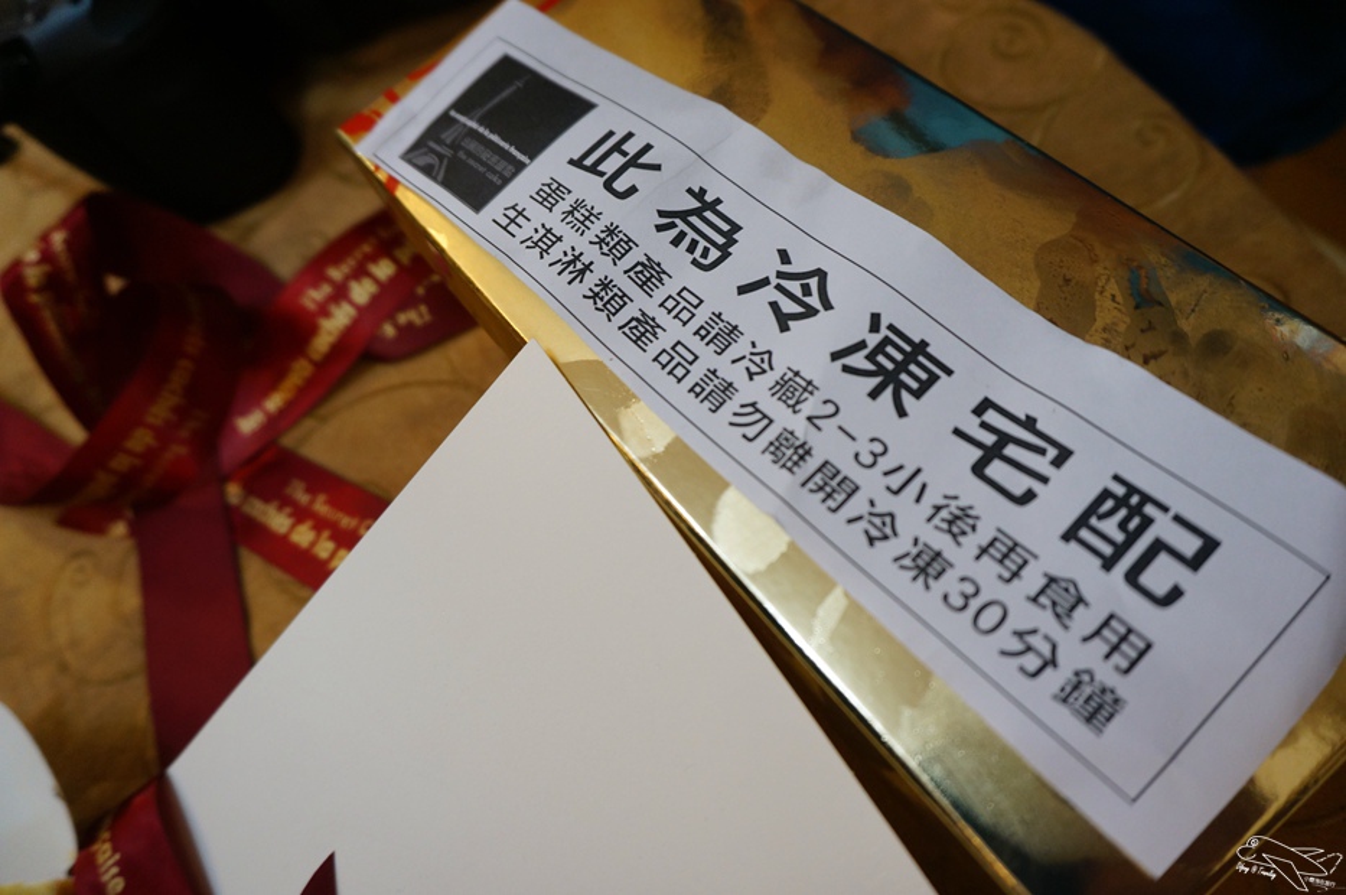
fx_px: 952
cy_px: 448
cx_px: 673
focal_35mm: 26
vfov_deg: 50.3
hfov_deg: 70.5
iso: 500
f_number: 3.5
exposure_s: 1/60
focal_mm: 17
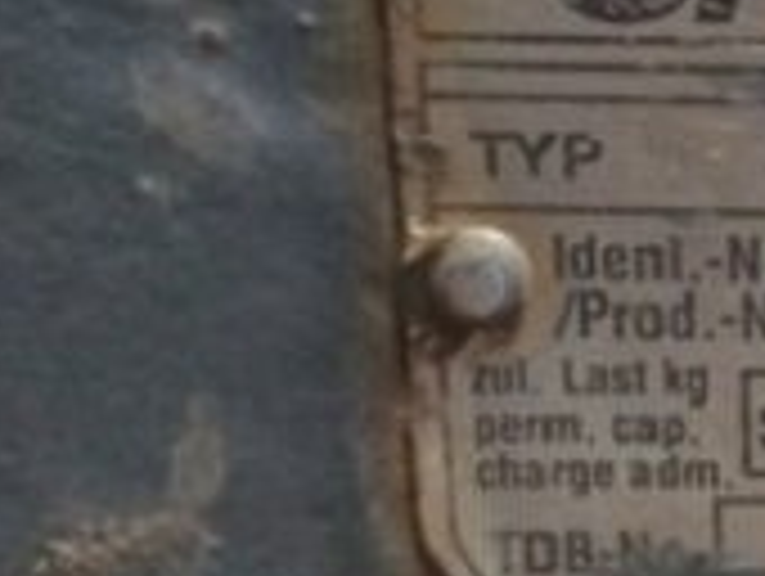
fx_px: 2412
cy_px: 351
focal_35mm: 109
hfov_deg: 16.8
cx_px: 1044
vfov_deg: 13.6
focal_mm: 4.15
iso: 200
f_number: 2.2
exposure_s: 1/33
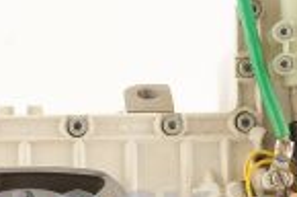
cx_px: 12
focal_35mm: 207
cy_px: 241
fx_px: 1704
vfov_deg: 6.6
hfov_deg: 9.9
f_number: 10
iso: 1600
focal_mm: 50
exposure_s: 1/125
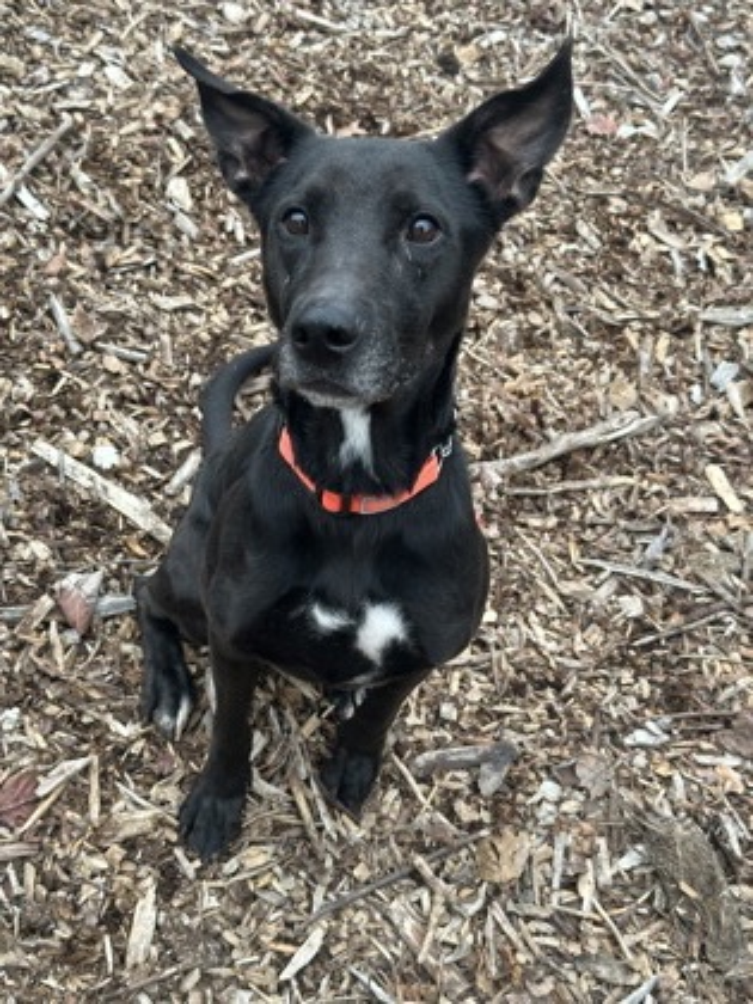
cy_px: 502
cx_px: 376
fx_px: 1392
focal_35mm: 48
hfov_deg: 30.3
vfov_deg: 39.7
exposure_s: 1/200
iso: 64
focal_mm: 6.86
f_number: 1.78
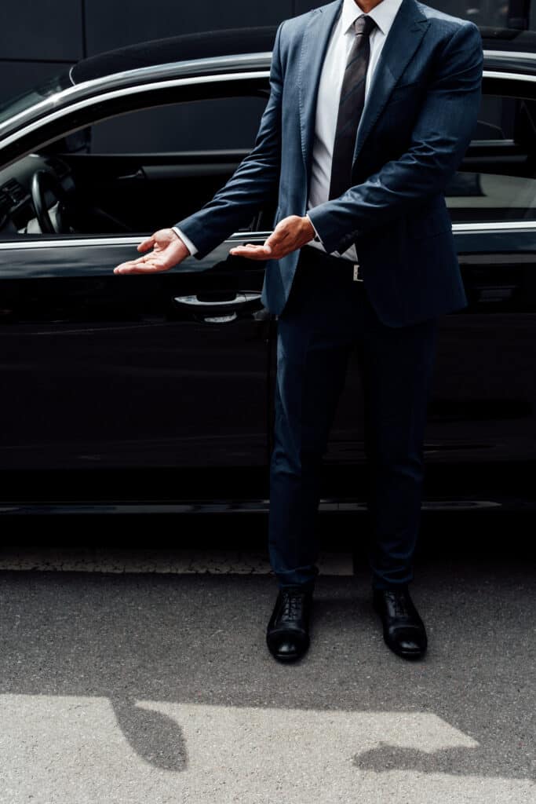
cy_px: 402
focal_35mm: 50
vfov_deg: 39.6
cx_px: 268
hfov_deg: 27.0
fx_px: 1116
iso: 100
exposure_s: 1/250
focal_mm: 50
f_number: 4.5
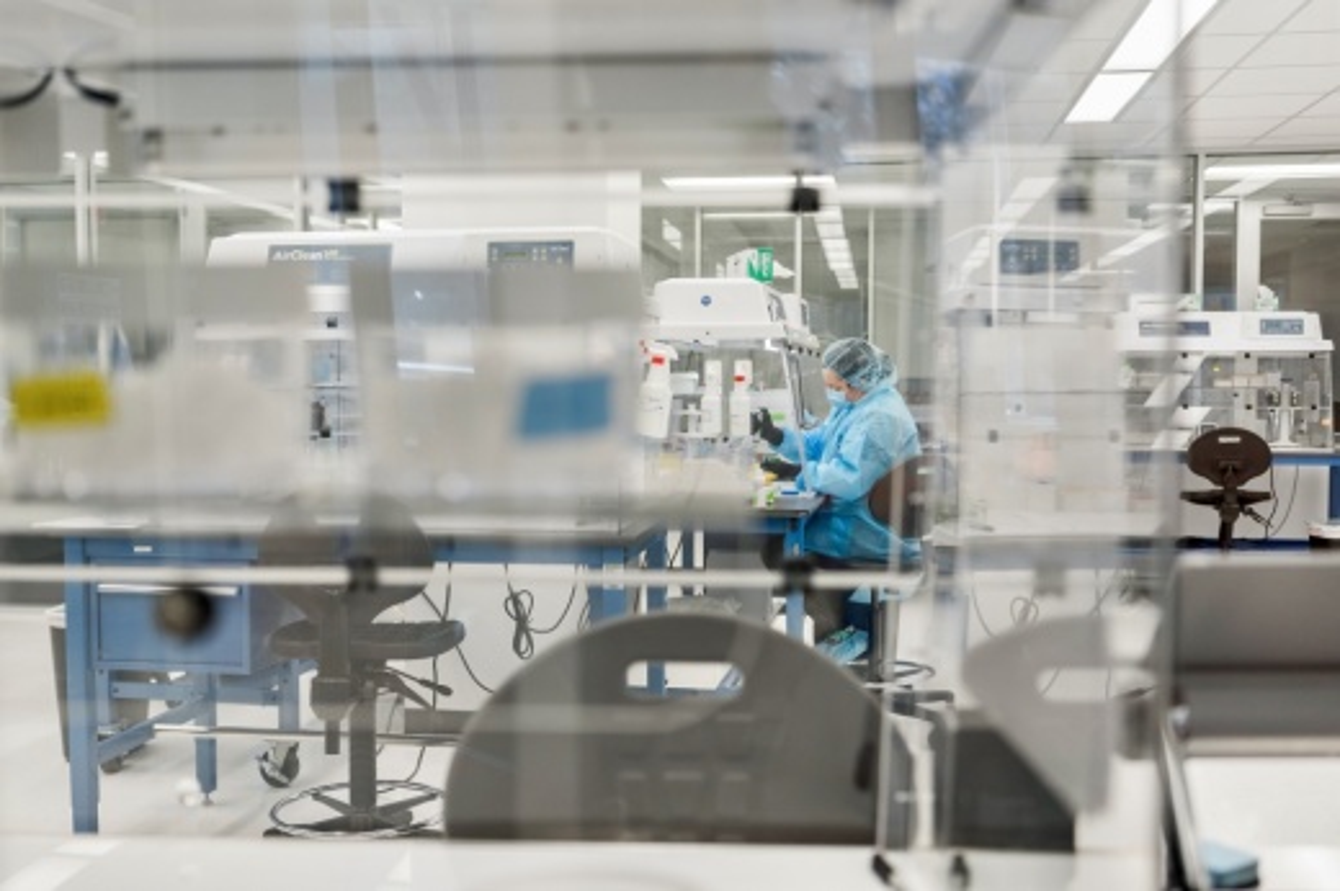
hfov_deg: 54.5
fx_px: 1302
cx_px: 670
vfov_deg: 37.8
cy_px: 446
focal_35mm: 35
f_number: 2.5
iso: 640
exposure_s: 1/320
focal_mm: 35
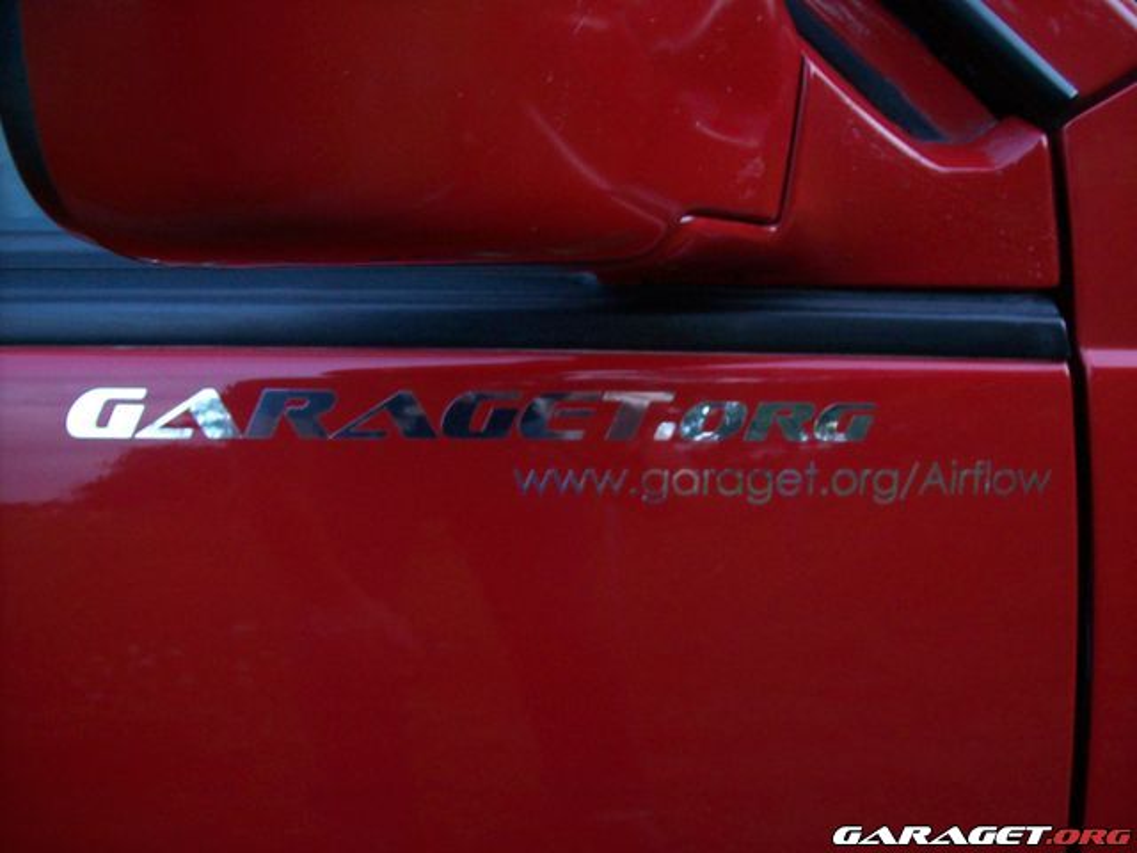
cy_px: 426
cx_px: 568
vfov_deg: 39.7
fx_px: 1182
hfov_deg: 51.4
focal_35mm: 36
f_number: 2.7
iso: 200
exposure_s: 1/8
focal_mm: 6
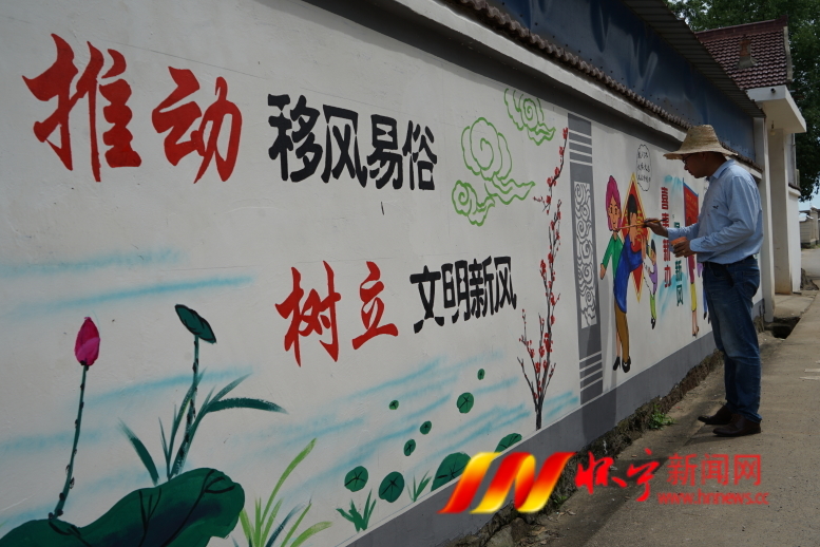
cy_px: 271
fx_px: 797
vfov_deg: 37.9
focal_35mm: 35
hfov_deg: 54.4
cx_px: 409
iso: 100
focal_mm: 34
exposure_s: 1/250
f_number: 9
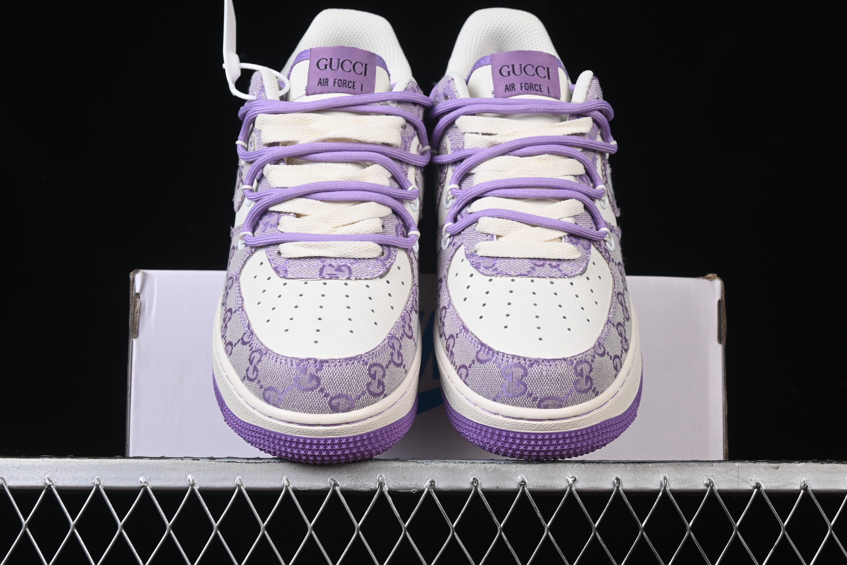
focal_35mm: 75
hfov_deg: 27.0
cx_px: 424
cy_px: 282
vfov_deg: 18.2
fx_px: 1764
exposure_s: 1/80
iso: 160
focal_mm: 50
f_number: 8
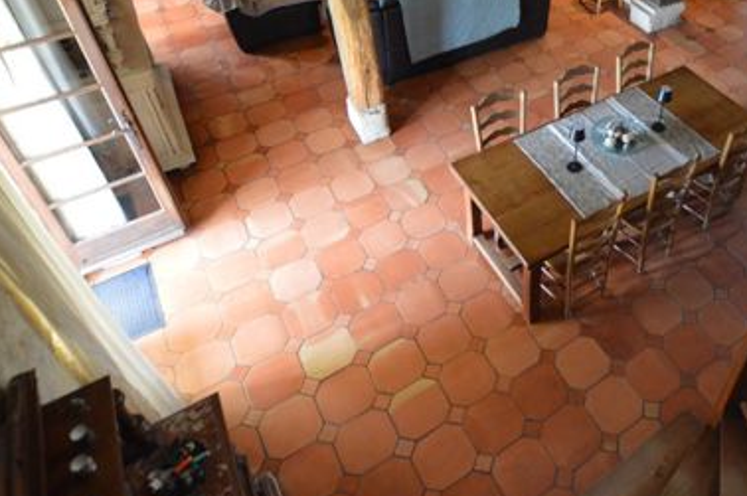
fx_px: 580
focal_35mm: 28
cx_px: 586
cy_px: 71
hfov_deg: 60.8
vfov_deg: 43.2
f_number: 3.5
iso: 2000
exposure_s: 1/60
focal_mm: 10
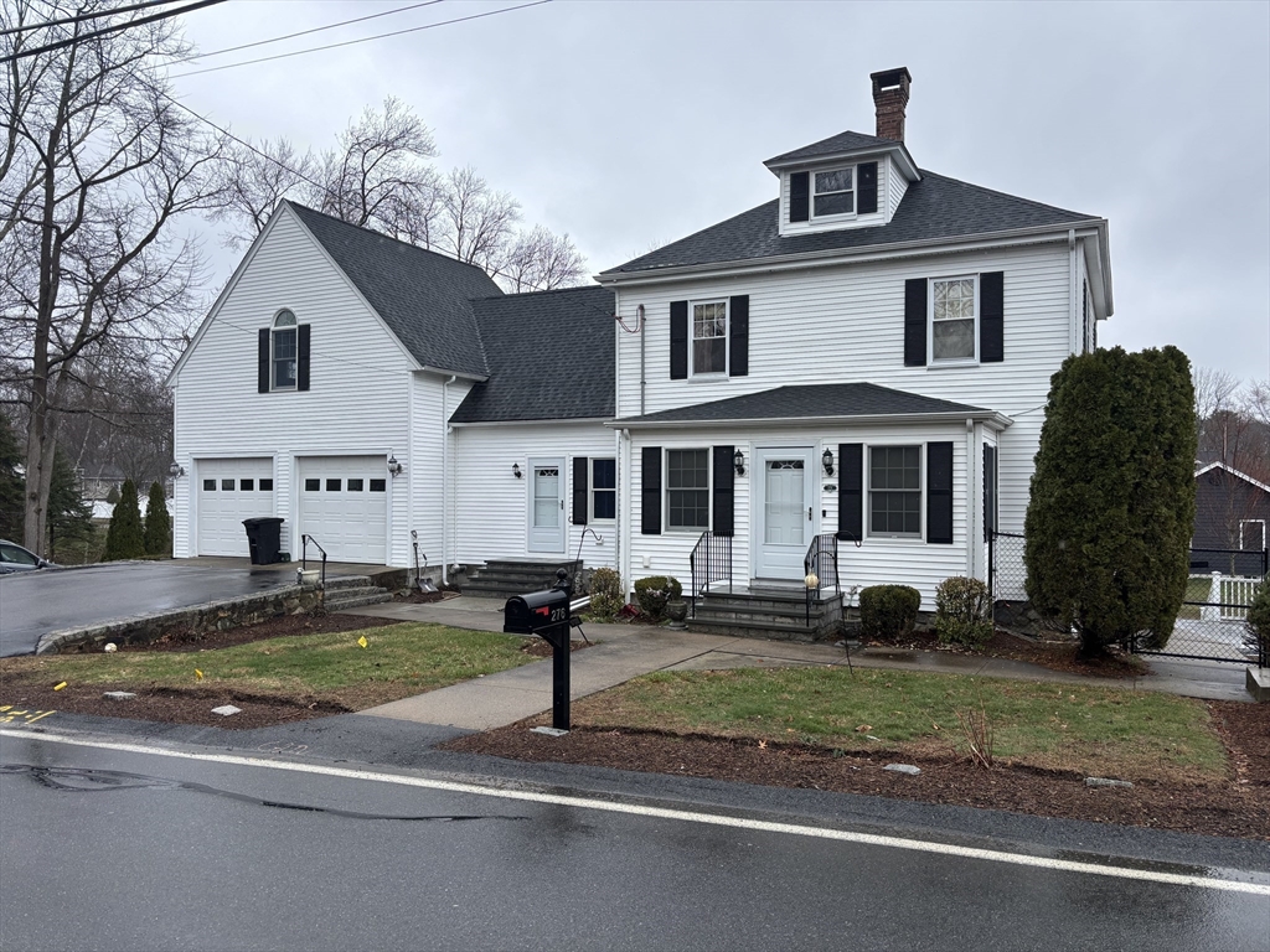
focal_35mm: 26
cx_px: 635
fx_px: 954
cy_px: 476
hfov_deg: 67.3
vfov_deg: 53.1
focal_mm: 5.96
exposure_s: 1/1328
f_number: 1.6
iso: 50
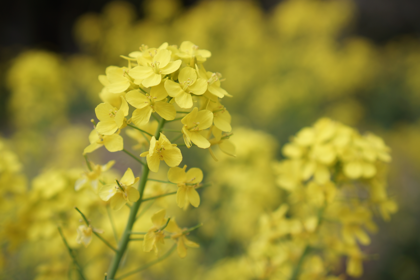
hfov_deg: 38.2
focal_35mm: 52
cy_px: 140
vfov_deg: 26.0
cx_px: 210
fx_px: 607
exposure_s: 1/1250
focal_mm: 35
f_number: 2.8
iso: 100
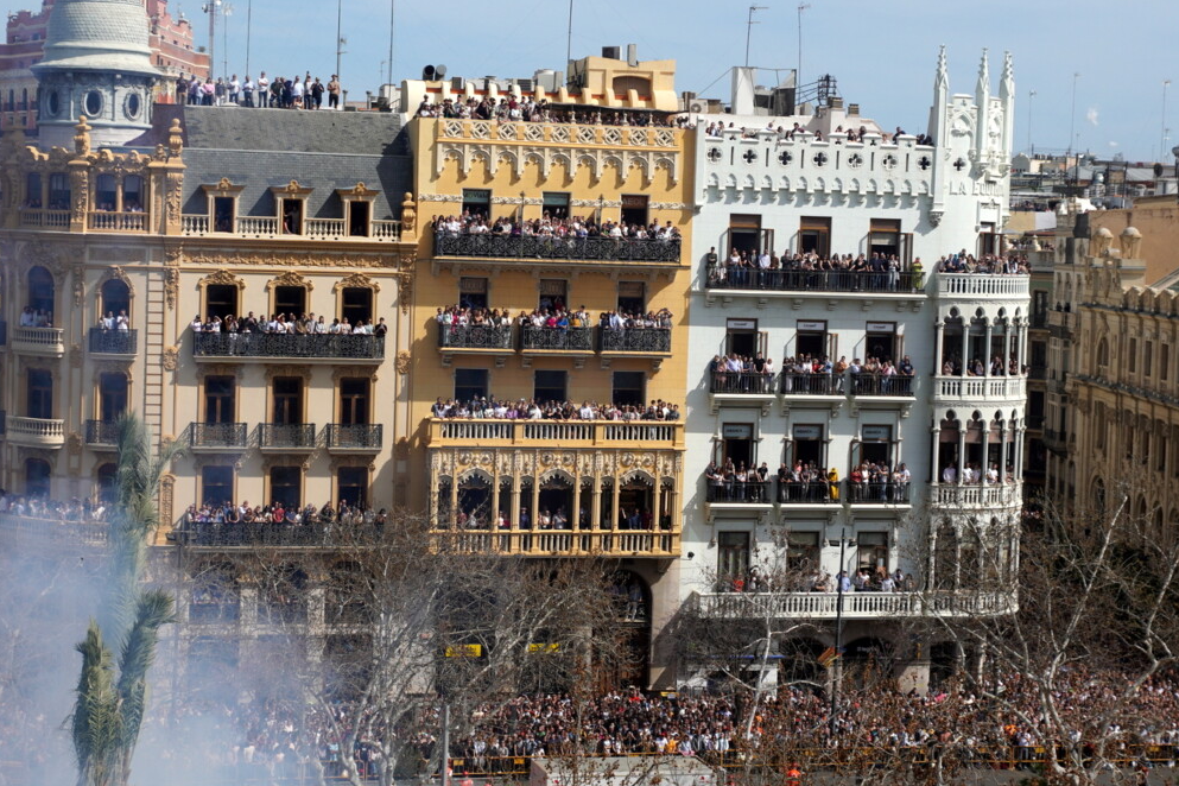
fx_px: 2672
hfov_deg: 24.9
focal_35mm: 82
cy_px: 321
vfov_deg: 16.7
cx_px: 553
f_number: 4
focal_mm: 45
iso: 100
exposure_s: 1/1600
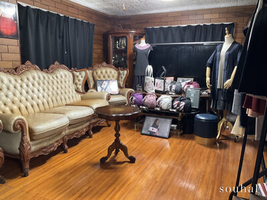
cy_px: 100
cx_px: 134
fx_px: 224
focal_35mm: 29
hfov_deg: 61.7
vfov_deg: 48.2
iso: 250
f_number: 1.8
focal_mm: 3
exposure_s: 1/45
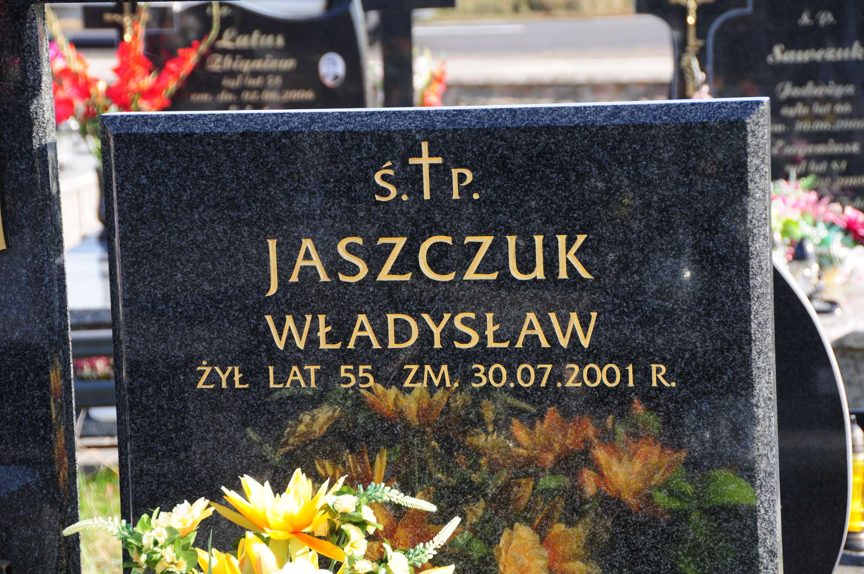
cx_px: 432
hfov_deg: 15.2
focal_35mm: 135
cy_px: 287
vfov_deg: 10.1
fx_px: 3236
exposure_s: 1/200
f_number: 7.1
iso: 200
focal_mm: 90
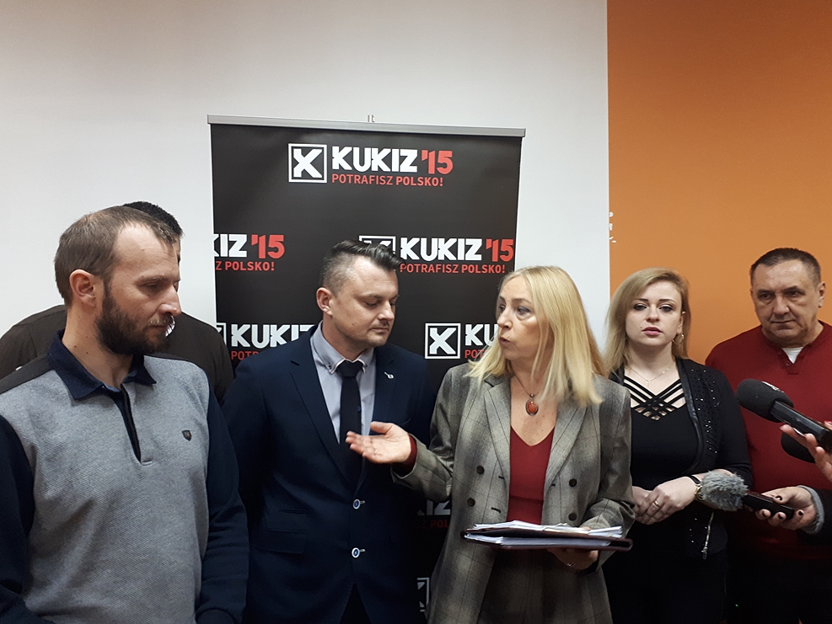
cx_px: 408
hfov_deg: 63.4
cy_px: 304
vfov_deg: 49.8
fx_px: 673
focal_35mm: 28
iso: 160
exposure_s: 1/33
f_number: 1.9
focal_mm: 3.6
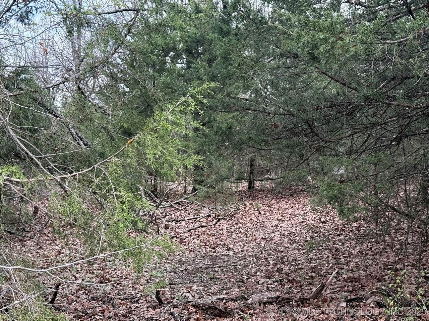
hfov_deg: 39.7
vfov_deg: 30.3
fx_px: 595
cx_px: 214
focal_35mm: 48
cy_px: 160
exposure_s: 1/413
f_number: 1.78
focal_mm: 6.76
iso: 80
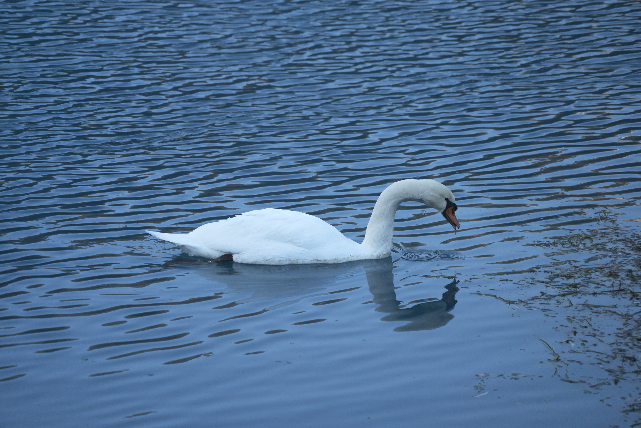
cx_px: 320
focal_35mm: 240
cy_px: 214
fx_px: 4275
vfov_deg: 5.7
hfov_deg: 8.6
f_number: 6.3
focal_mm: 240
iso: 1600
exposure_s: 1/1600
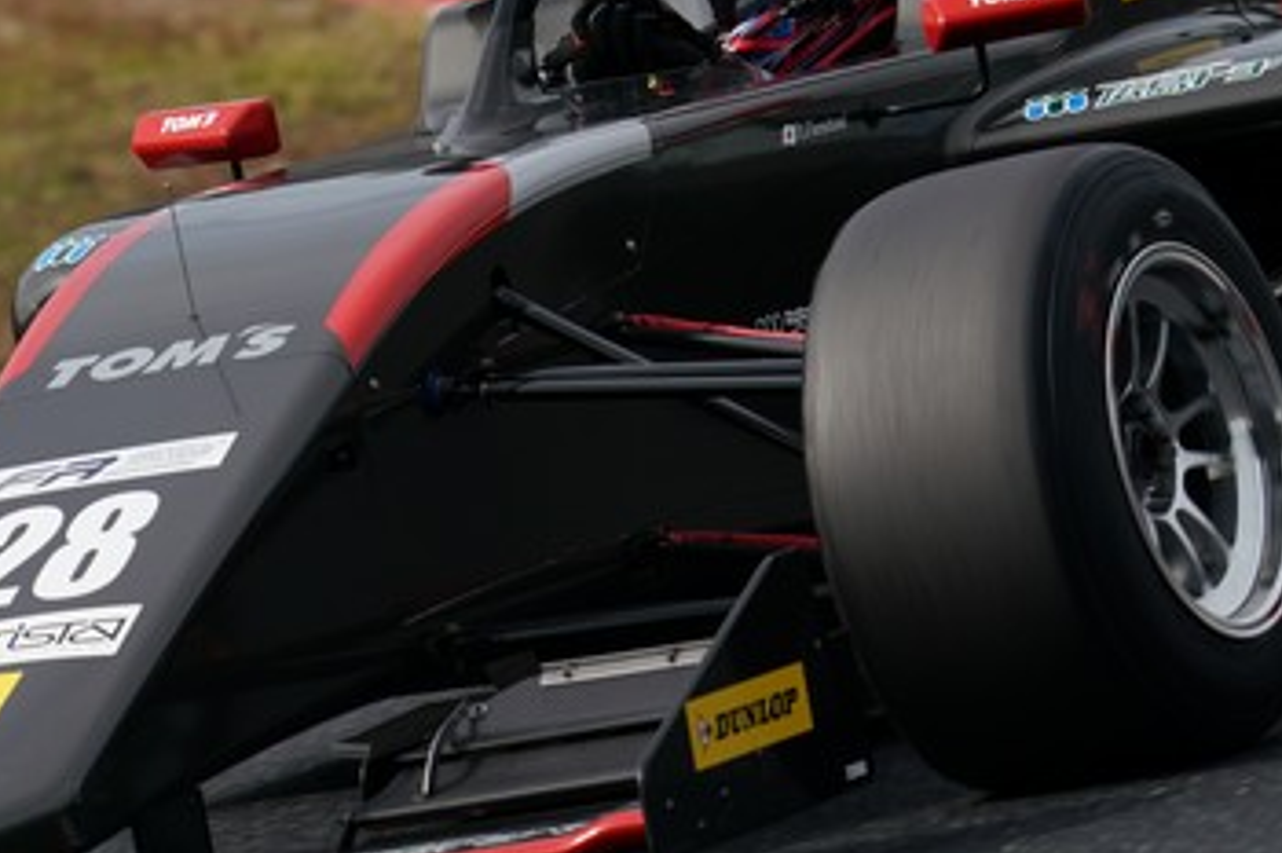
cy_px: 154
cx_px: 703
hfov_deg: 2.3
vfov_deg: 1.5
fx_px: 32318
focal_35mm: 908
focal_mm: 441
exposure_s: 1/800
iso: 200
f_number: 7.1
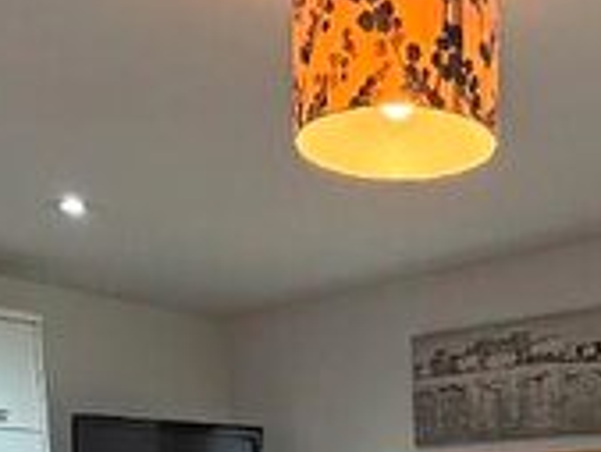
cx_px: 427
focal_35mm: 58
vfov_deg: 20.4
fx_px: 1008
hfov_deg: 32.8
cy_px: 735
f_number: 2.2
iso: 200
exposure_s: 1/50
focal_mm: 2.22
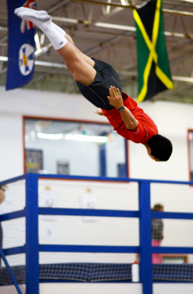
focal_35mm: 128
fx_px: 1034
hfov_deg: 10.7
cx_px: 96
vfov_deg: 16.1
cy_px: 147
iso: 1000
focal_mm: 85
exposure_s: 1/800
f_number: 1.8
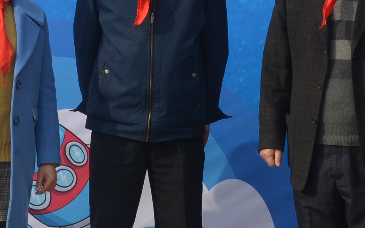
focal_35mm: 161
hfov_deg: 13.0
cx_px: 170
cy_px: -29
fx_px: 1602
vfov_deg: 8.1
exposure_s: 1/500
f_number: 8
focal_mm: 22
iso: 200
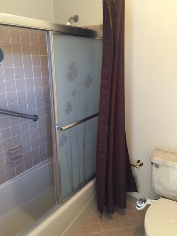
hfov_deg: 48.2
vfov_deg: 61.7
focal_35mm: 29
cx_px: 88
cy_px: 118
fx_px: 198
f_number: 2.2
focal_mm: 4.15
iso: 100
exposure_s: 1/15
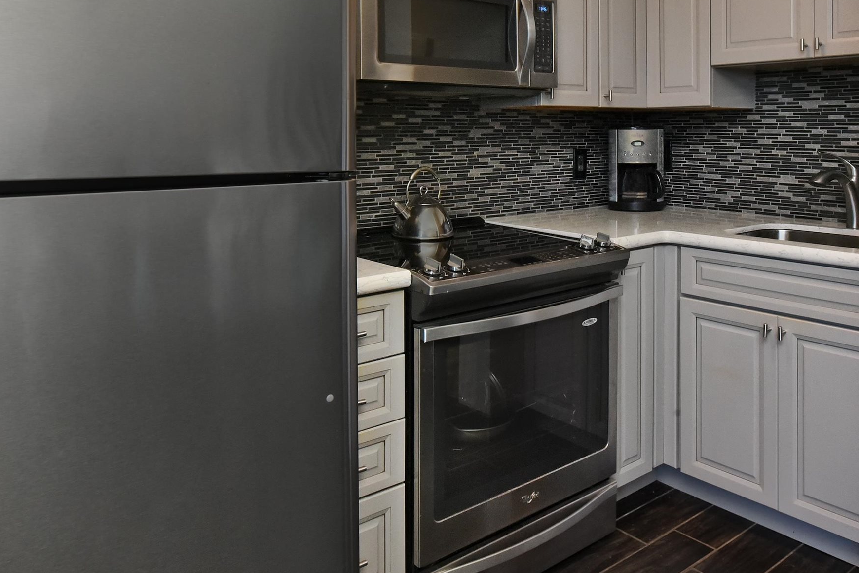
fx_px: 716
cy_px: 127
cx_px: 504
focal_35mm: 30
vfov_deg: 42.0
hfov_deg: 61.5
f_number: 16
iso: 6400
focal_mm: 17
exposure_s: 1/60
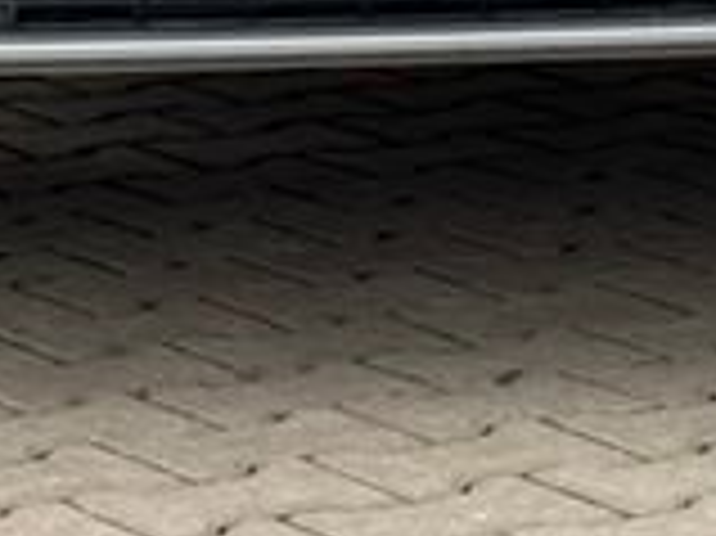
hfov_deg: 6.4
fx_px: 6387
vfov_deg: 4.7
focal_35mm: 309
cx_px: 702
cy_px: -896
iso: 64
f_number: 1.78
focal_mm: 6.76
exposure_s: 1/1238
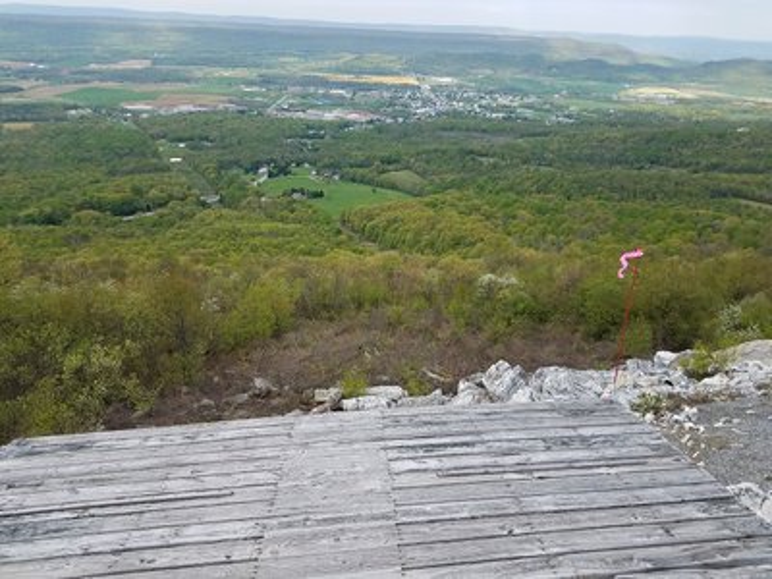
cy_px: 290
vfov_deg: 53.1
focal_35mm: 26
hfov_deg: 67.3
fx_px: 580
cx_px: 386
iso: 40
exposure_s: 1/1176
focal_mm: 4.2
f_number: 1.7
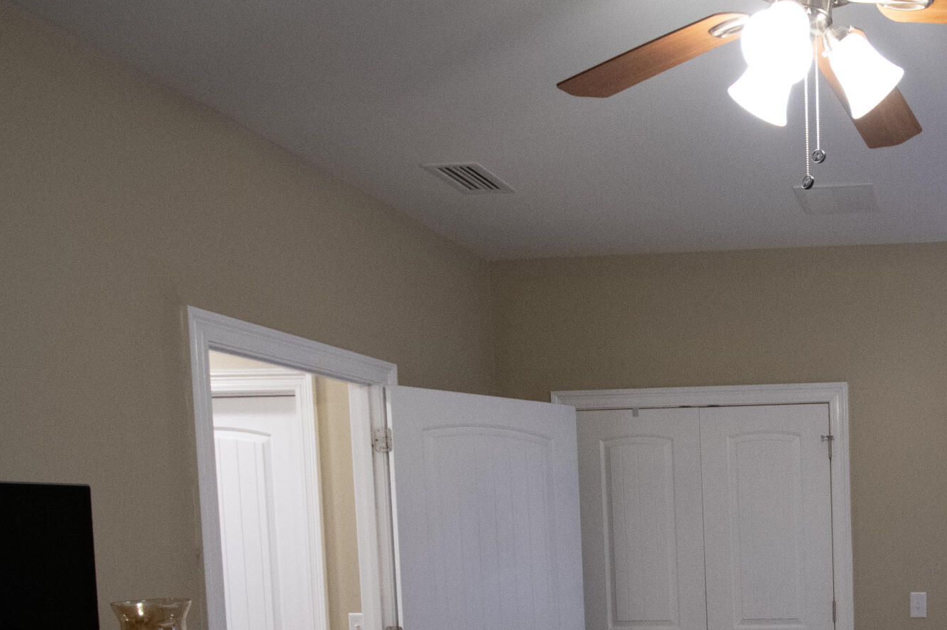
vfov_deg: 36.2
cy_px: 579
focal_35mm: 34
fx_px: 894
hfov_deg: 48.6
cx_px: 888
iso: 2000
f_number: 3.5
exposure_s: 1/160
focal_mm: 10
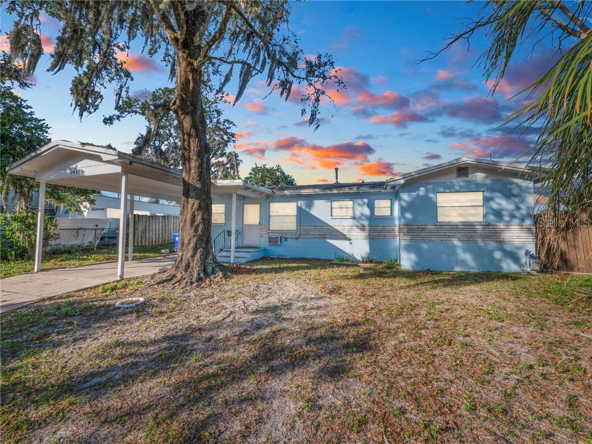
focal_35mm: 14
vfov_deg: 85.7
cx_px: 296
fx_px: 239
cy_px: 222
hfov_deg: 102.1
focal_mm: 7
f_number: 11
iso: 250
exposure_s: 1/250
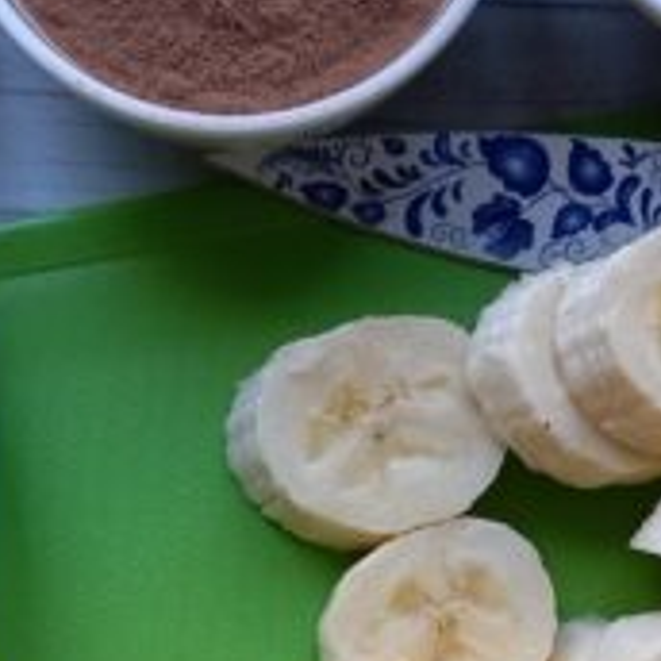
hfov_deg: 19.3
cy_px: 617
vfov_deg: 18.9
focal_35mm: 90
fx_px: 1944
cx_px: 377
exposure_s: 1/50
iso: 320
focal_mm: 4.65
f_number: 1.8
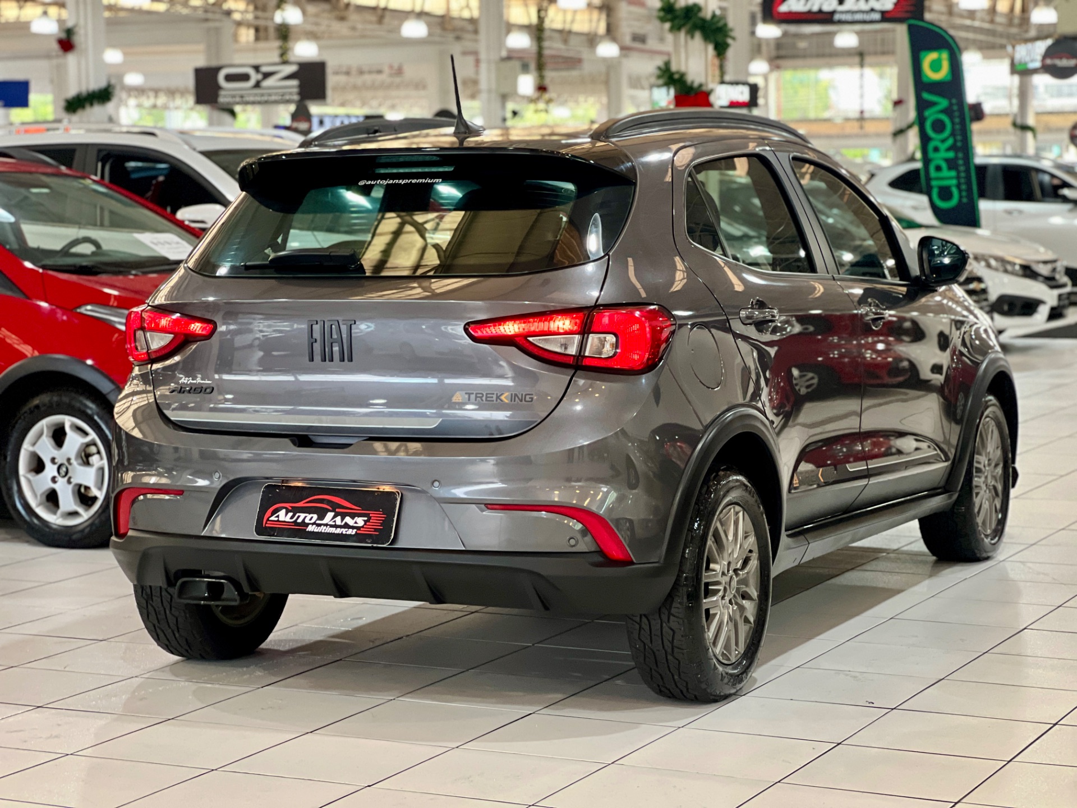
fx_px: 2396
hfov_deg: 25.3
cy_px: 404
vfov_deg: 19.1
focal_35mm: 77
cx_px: 538
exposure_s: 1/40
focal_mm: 9
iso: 320
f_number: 2.8
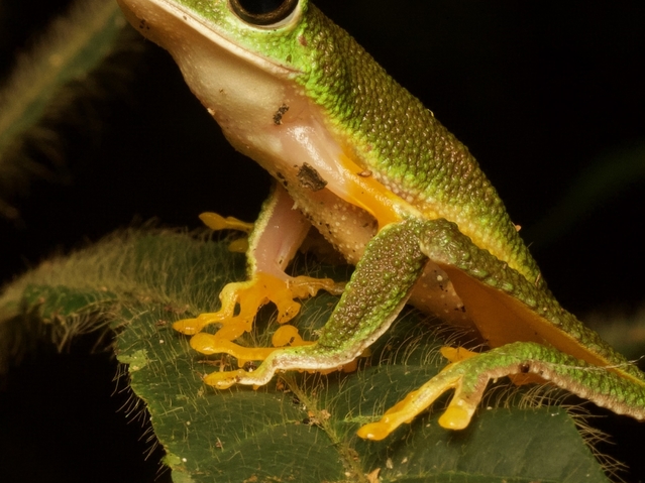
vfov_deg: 6.9
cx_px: 317
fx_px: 3987
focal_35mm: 214
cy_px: 139
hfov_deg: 9.2
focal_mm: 60
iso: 800
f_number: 13
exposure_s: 1/60
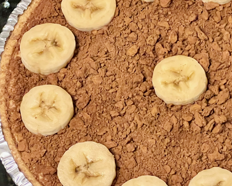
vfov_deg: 8.7
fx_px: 1222
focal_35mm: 178
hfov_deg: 10.8
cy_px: 97
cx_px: 174
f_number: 2.8
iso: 1000
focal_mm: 9
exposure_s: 1/30
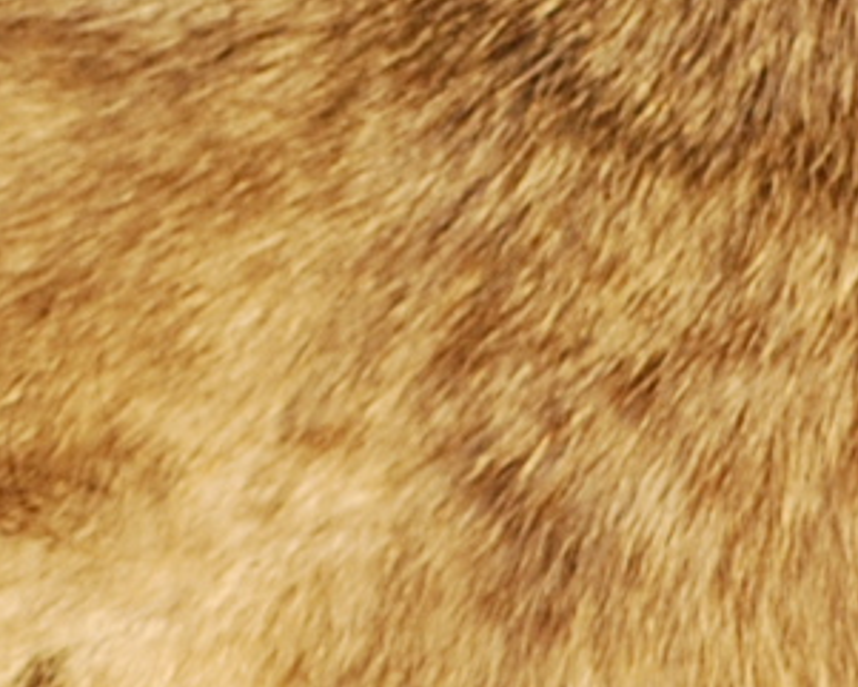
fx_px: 22582
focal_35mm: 889
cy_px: 468
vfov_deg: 1.7
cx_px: 271
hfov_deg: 2.2
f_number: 4.5
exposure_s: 1/500
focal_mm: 98
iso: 250
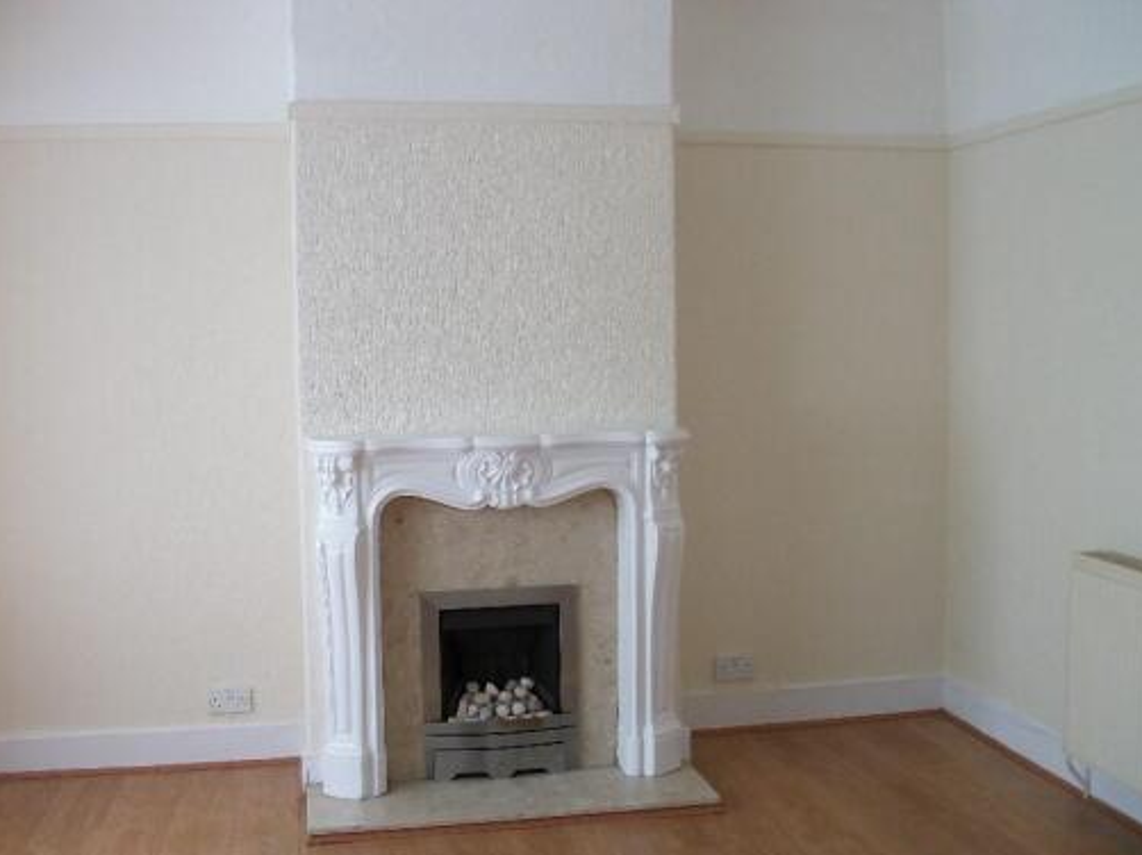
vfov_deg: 39.6
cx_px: 543
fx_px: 1187
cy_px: 422
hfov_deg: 51.4
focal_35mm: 36
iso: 80
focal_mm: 5.7
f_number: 2.9
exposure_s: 1/143
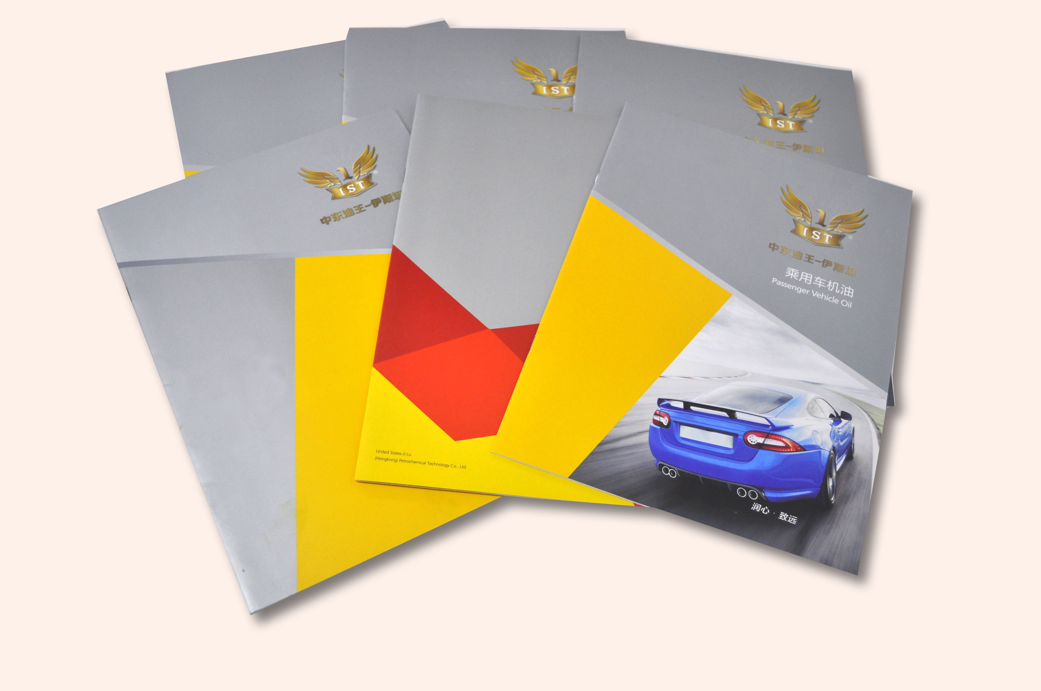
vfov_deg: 39.9
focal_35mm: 33
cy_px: 346
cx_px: 520
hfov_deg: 57.3
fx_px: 953
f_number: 4
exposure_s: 1/60
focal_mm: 22
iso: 400
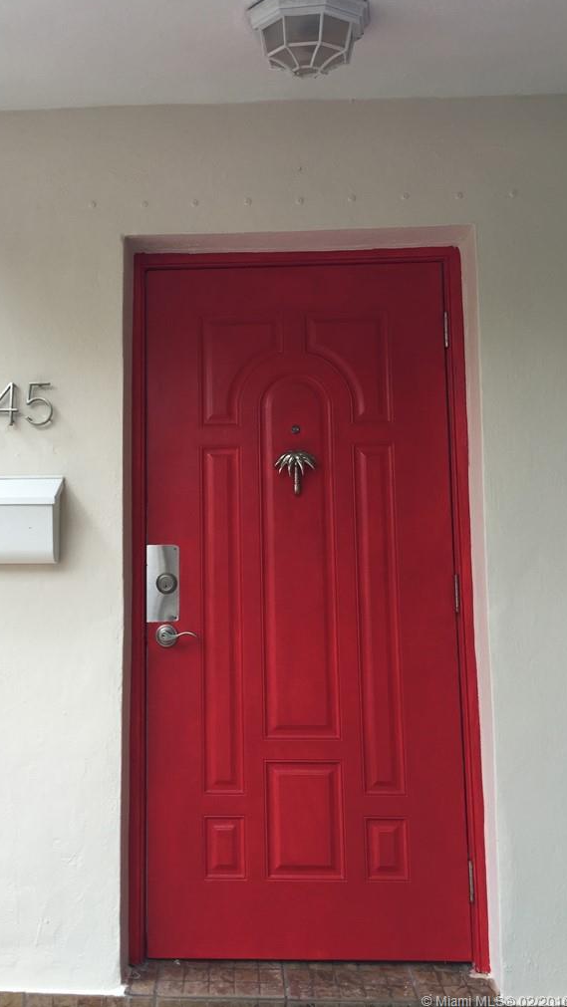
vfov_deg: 61.0
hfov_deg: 36.4
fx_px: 855
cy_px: 502
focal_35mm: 32
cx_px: 196
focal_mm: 4.15
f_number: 2.2
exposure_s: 1/120
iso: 40
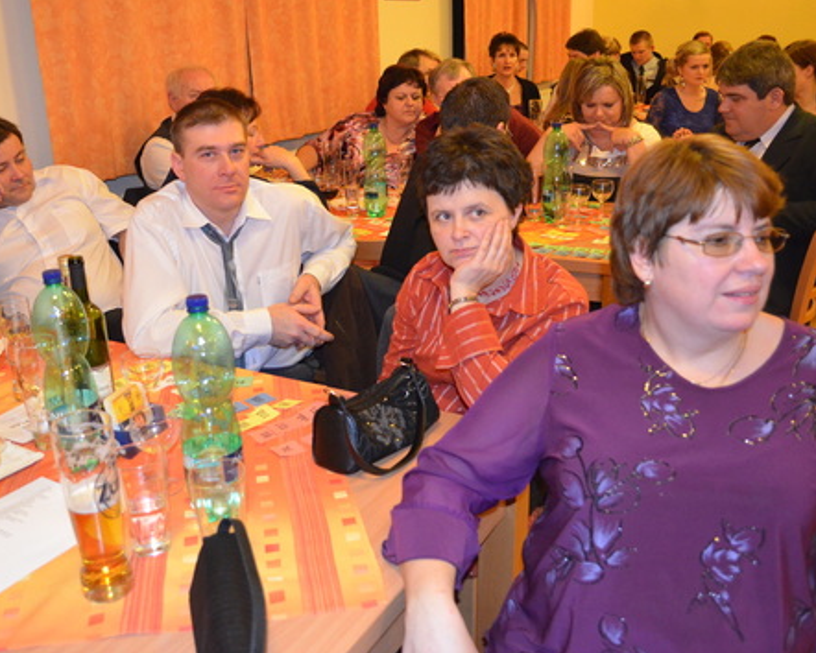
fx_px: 821
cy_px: 299
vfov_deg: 43.3
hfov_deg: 52.5
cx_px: 332
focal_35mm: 34
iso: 3200
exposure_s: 1/60
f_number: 3.5
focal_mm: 18
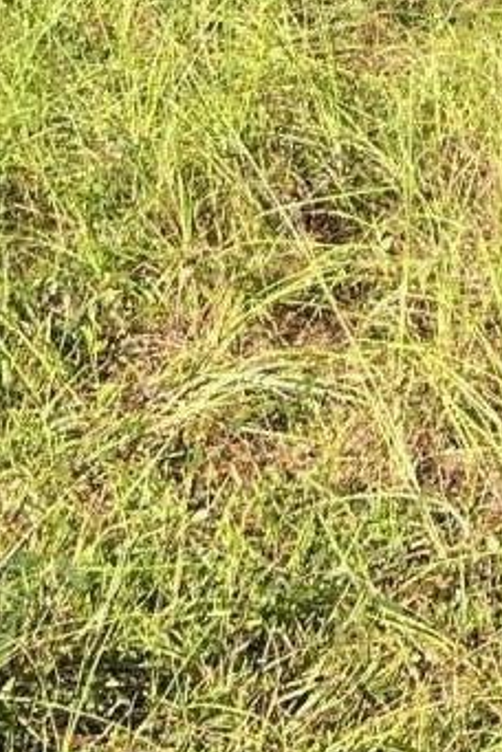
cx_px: 733
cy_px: -1368
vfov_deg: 10.2
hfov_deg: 8.5
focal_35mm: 158
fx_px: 3305
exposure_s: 1/1196
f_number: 1.5
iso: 50
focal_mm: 5.7
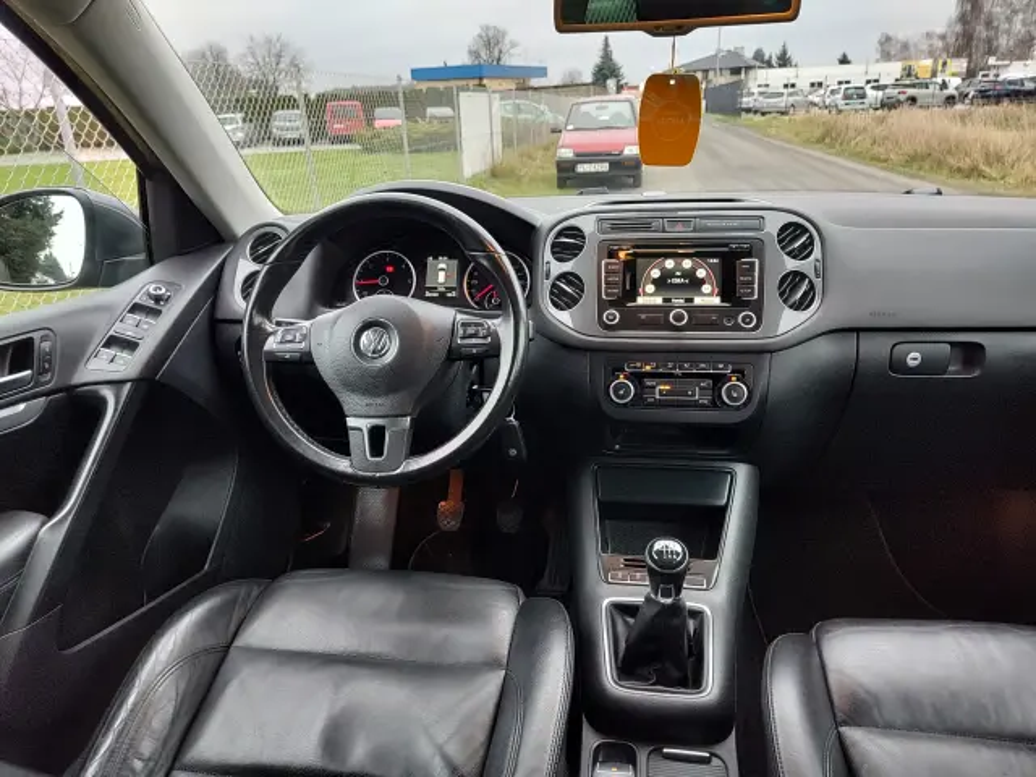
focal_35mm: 23
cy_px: 388
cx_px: 518
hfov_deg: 73.9
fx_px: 688
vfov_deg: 58.9
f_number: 1.8
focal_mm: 5.56
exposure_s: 1/50
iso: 177
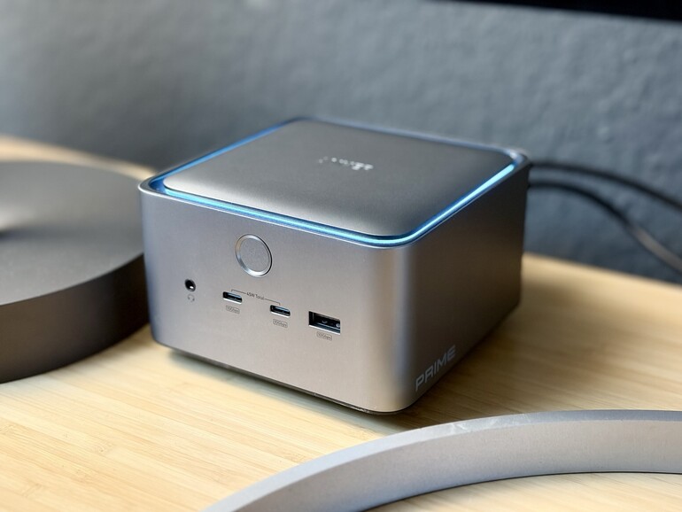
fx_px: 1025
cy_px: 256
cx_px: 341
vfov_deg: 28.0
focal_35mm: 52
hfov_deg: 36.8
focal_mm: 5.96
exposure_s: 1/40
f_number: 1.6
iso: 200
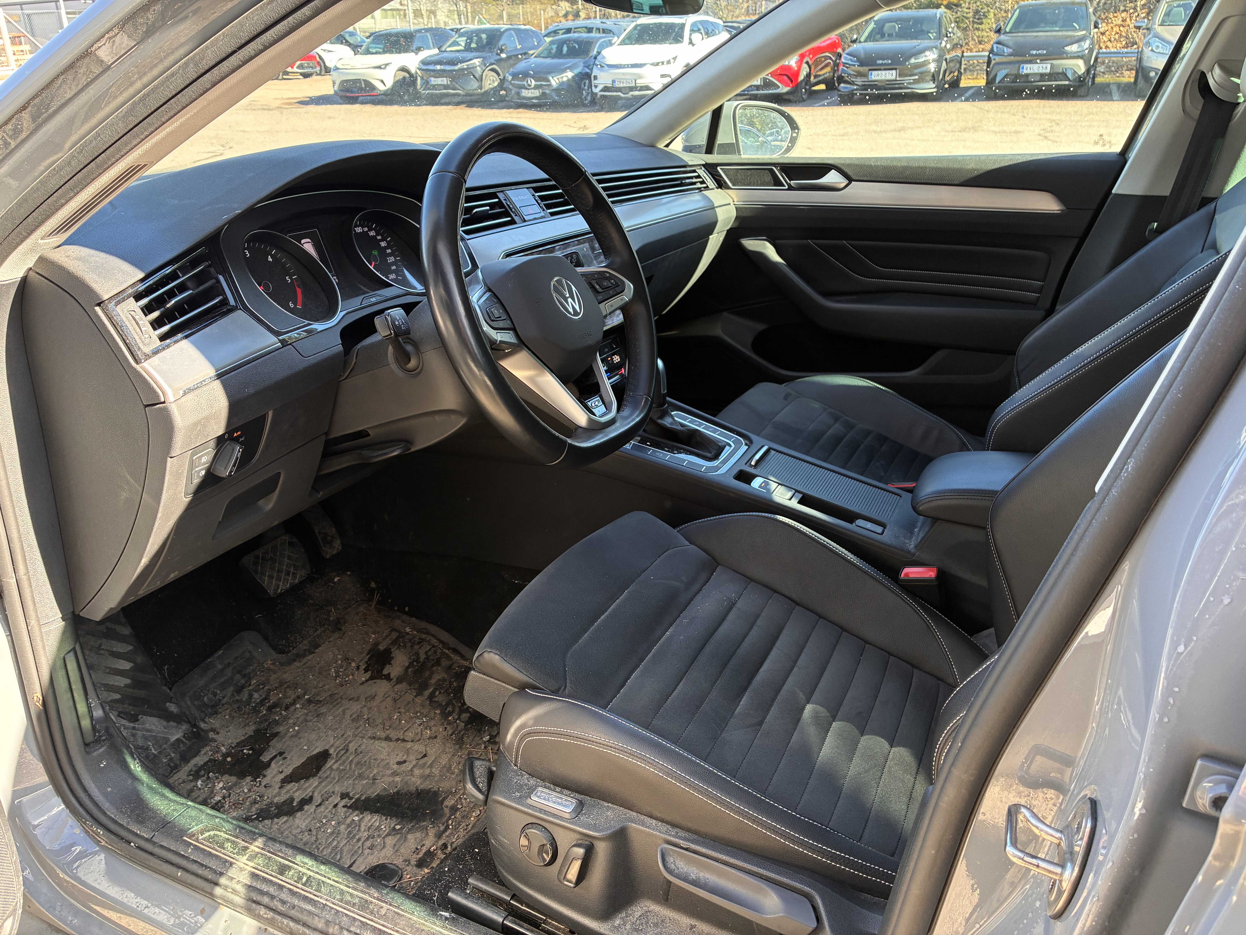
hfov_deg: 67.3
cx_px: 623
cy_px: 468
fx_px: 936
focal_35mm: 26
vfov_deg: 53.1
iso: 32
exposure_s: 1/121
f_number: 1.64
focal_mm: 4.2
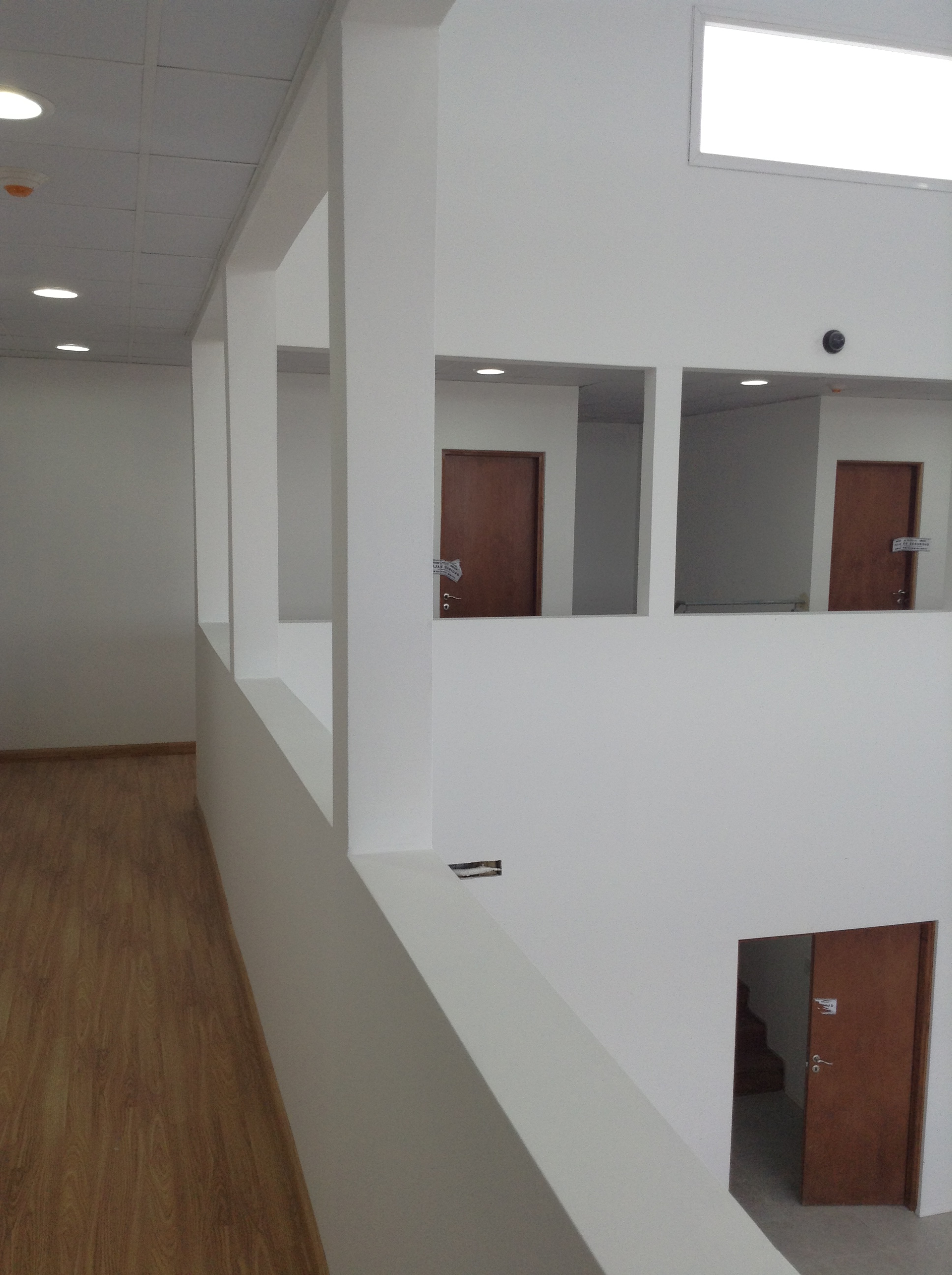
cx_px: 476
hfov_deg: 42.8
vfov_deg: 55.4
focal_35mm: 33
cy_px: 638
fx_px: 1213
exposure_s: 1/100
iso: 40
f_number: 2.4
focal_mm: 3.3
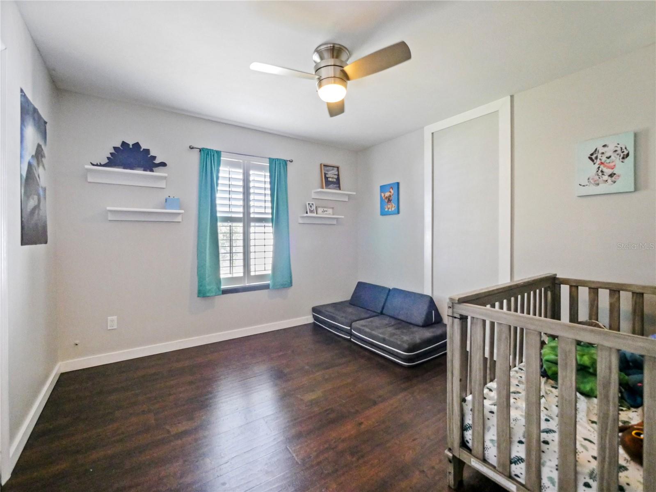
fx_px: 265
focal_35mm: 14
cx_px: 328
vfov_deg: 85.7
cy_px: 246
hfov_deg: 102.1
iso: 2500
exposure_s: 1/60
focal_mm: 7
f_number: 4
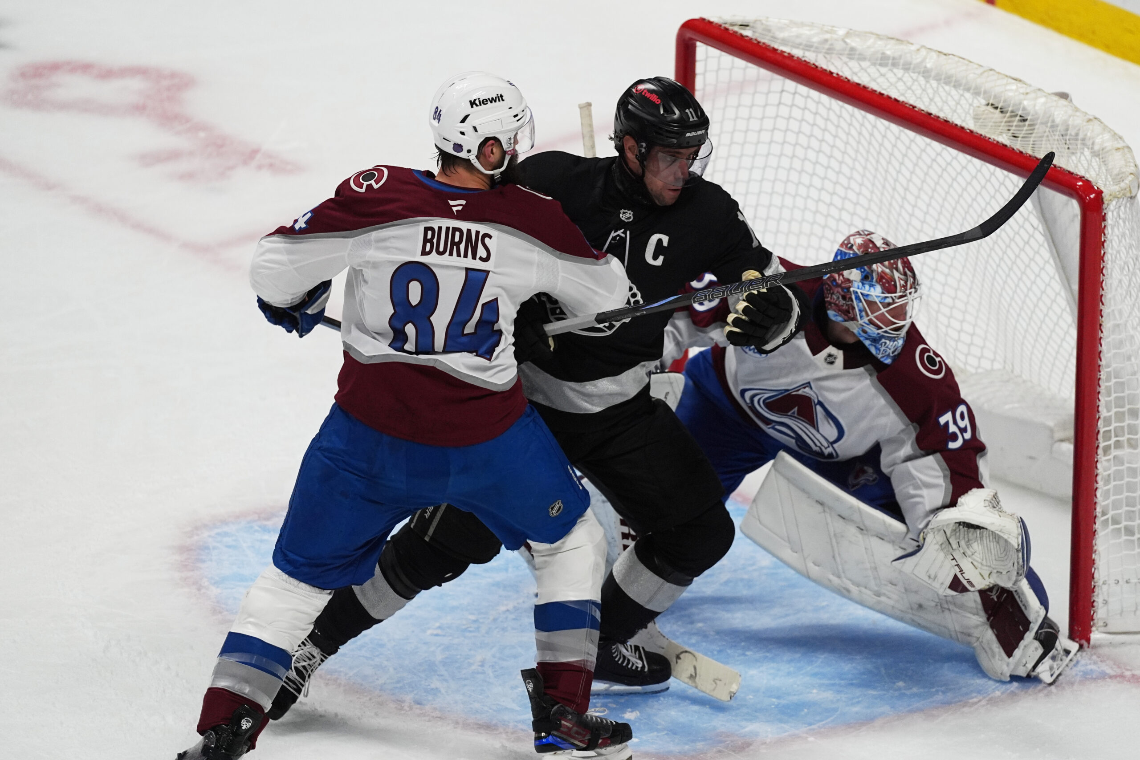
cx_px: 570
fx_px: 19000
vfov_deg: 2.3
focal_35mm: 600
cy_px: 380
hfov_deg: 3.4
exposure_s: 1/2000
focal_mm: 600
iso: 2500
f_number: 4
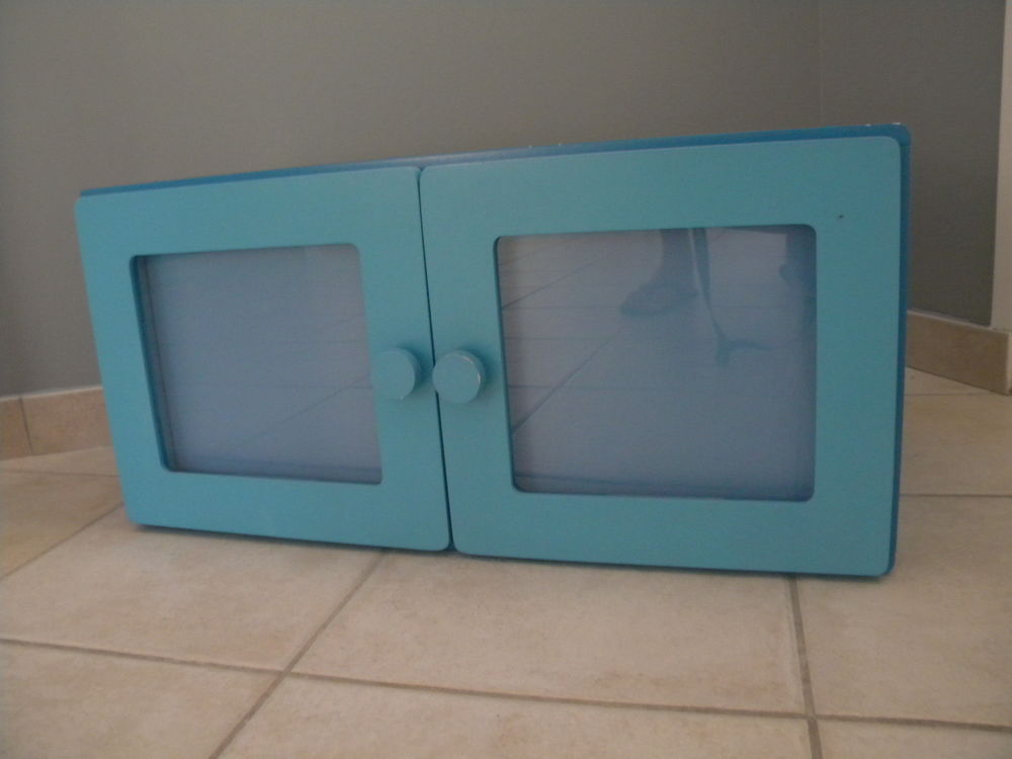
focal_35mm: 28
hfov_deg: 63.4
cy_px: 380
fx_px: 819
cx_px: 506
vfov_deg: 49.7
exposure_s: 1/7.9
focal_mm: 5
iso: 400
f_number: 3.5
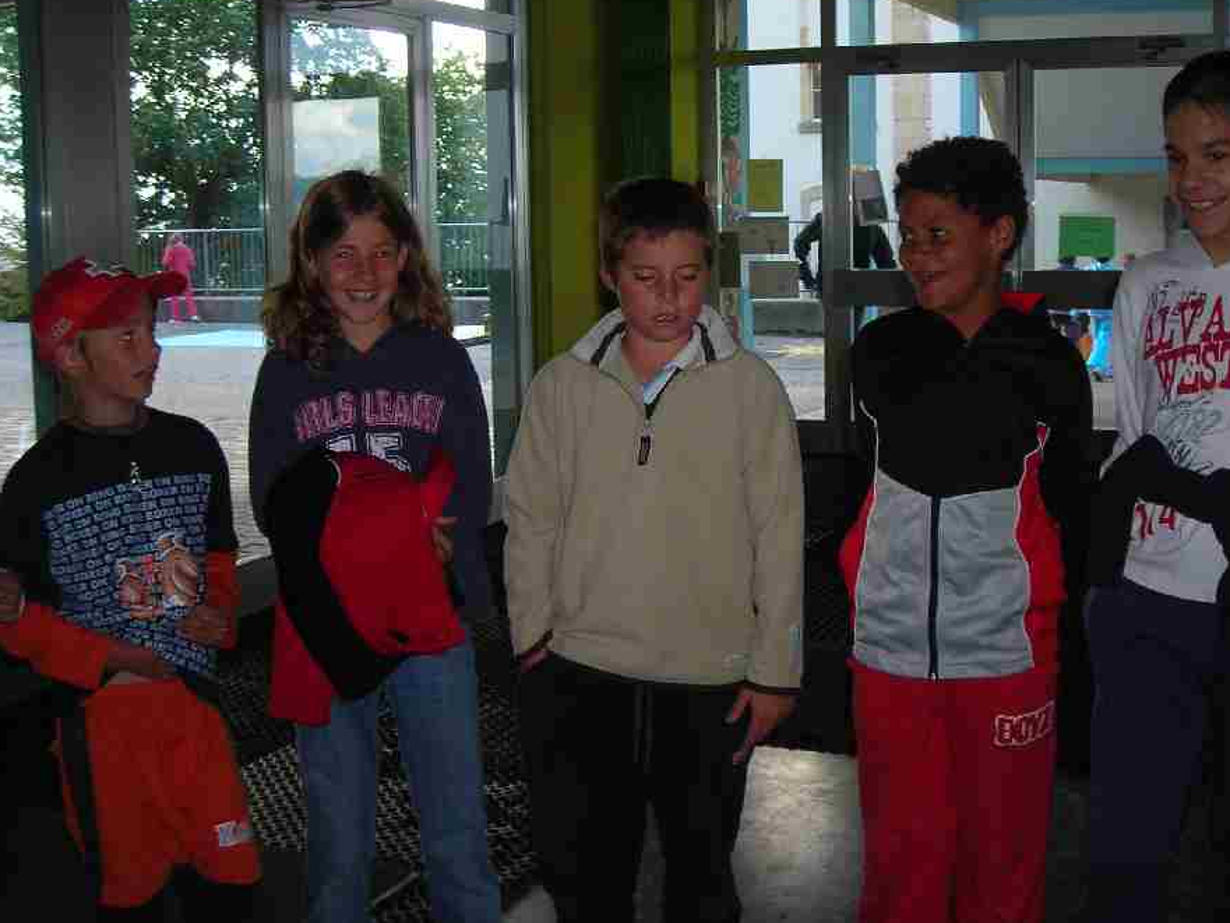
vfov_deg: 31.5
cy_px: 427
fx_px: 1635
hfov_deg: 41.0
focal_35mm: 46
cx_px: 740
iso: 54
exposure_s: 1/60.1
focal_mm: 6.3
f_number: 3.2
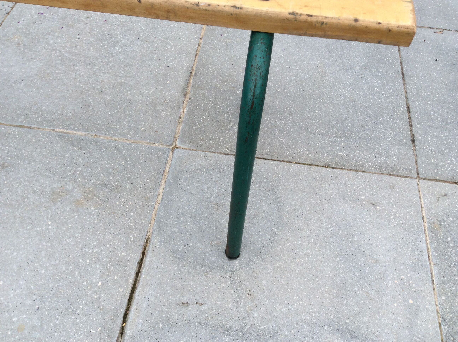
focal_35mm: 32
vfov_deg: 44.1
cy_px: 171
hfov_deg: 56.9
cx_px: 229
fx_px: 423
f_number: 2.4
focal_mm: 3.3
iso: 32
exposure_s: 1/330
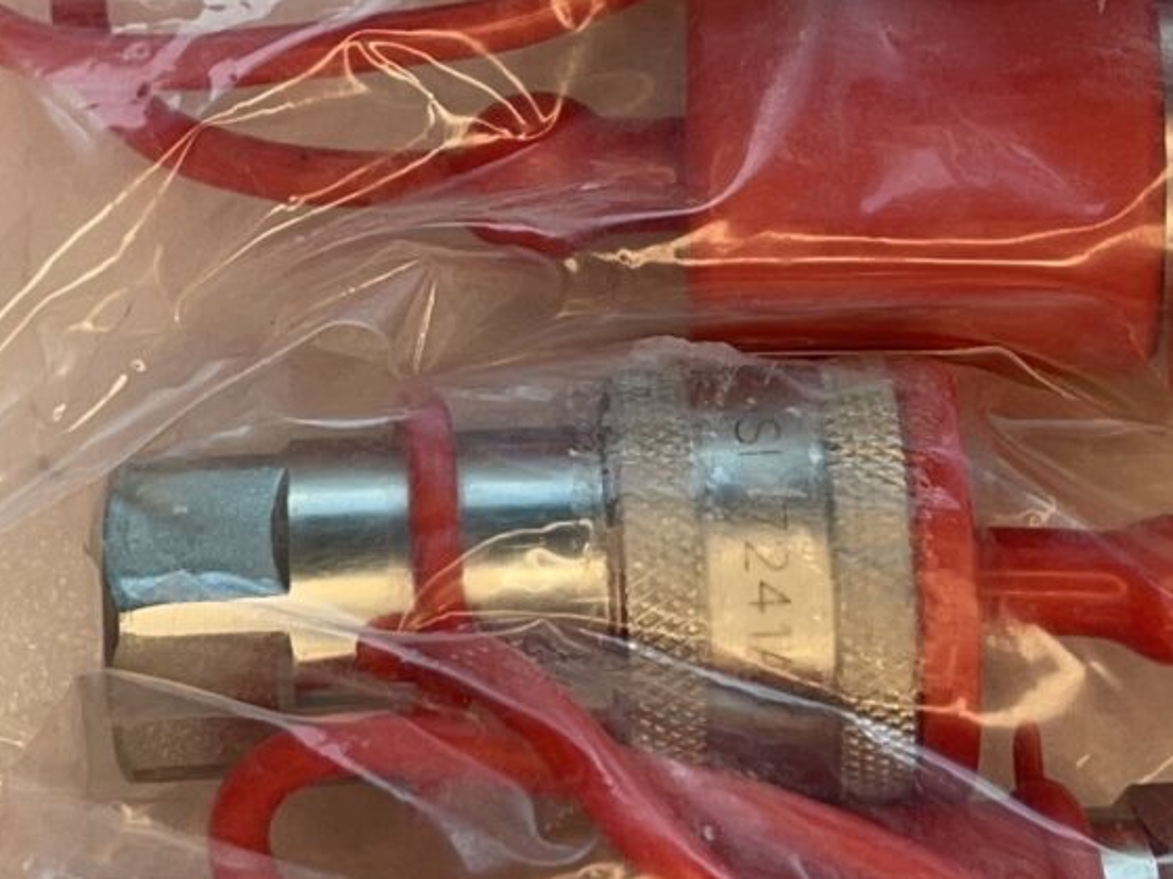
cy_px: 334
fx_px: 4032
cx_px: 623
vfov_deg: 12.4
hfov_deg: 16.6
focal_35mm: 119
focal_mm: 5.1
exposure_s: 1/100
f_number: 1.6
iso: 32
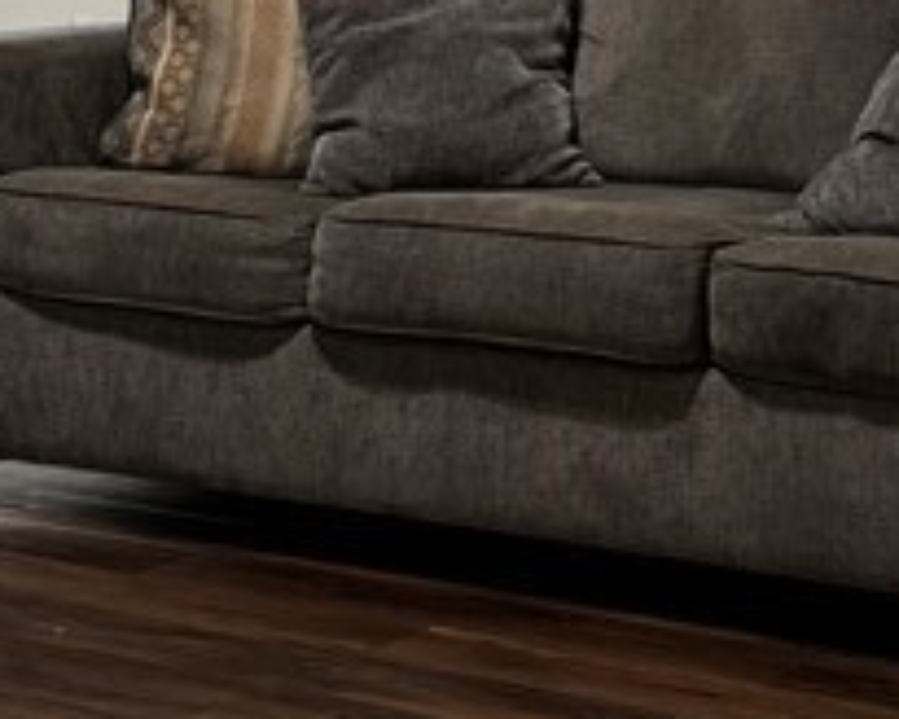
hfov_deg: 16.4
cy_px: -412
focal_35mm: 117
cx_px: 535
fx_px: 3113
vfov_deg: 12.4
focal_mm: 6.76
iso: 320
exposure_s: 1/60
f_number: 1.78
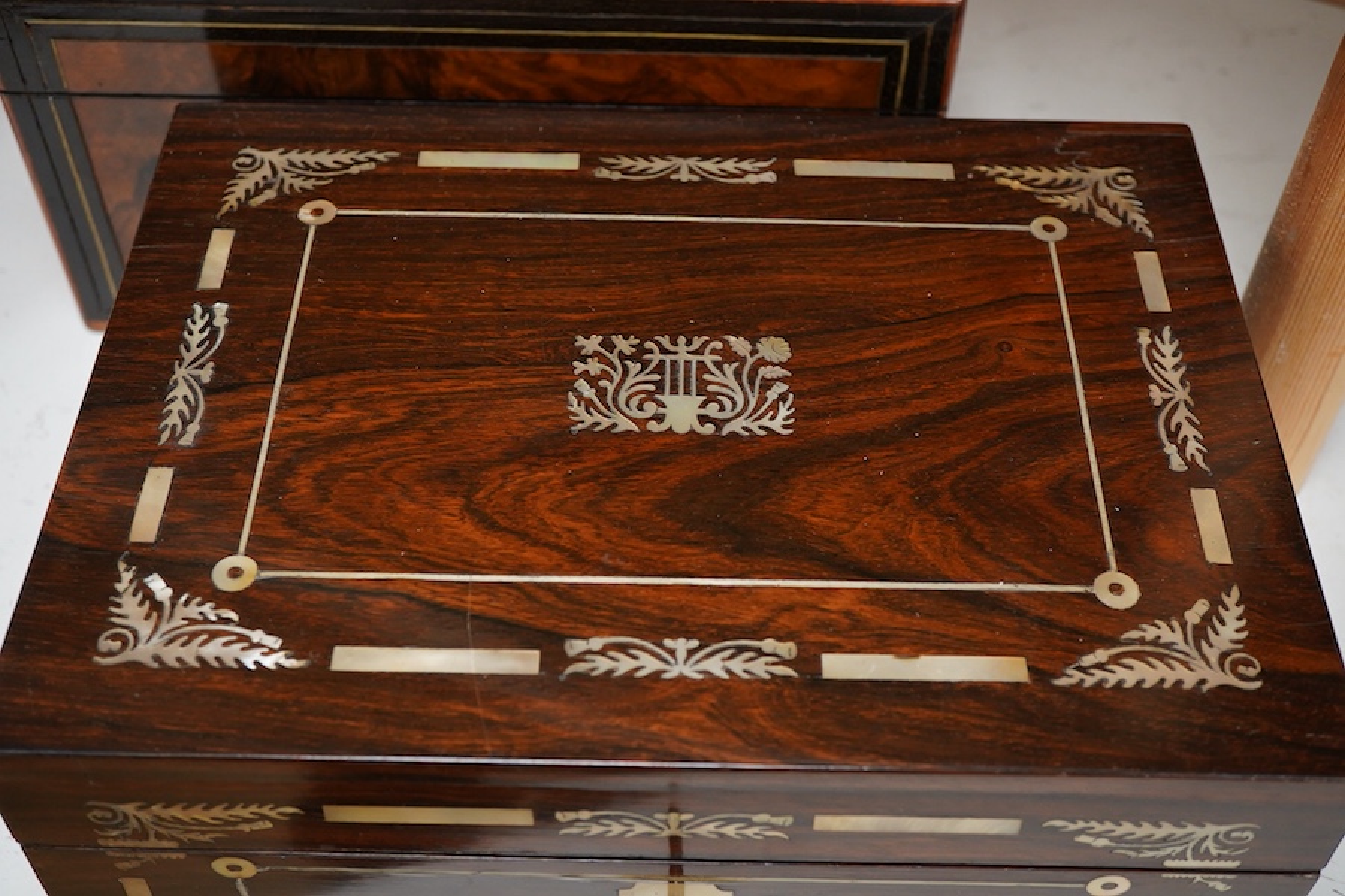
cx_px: 672
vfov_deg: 29.9
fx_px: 1681
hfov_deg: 43.6
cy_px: 448
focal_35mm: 45
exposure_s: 1/125
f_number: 7.1
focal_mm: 30
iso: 1250
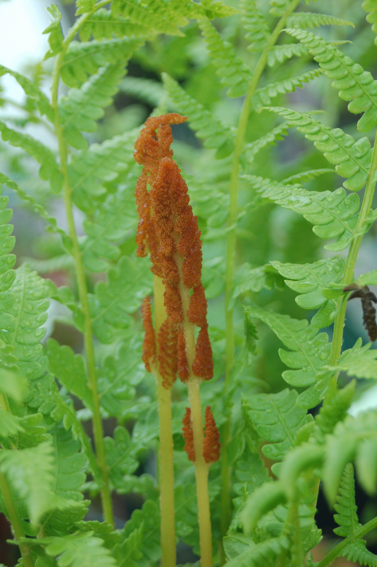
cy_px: 284
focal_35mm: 105
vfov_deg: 19.5
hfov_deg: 13.0
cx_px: 188
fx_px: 1652
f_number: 4.5
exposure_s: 1/125
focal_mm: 70
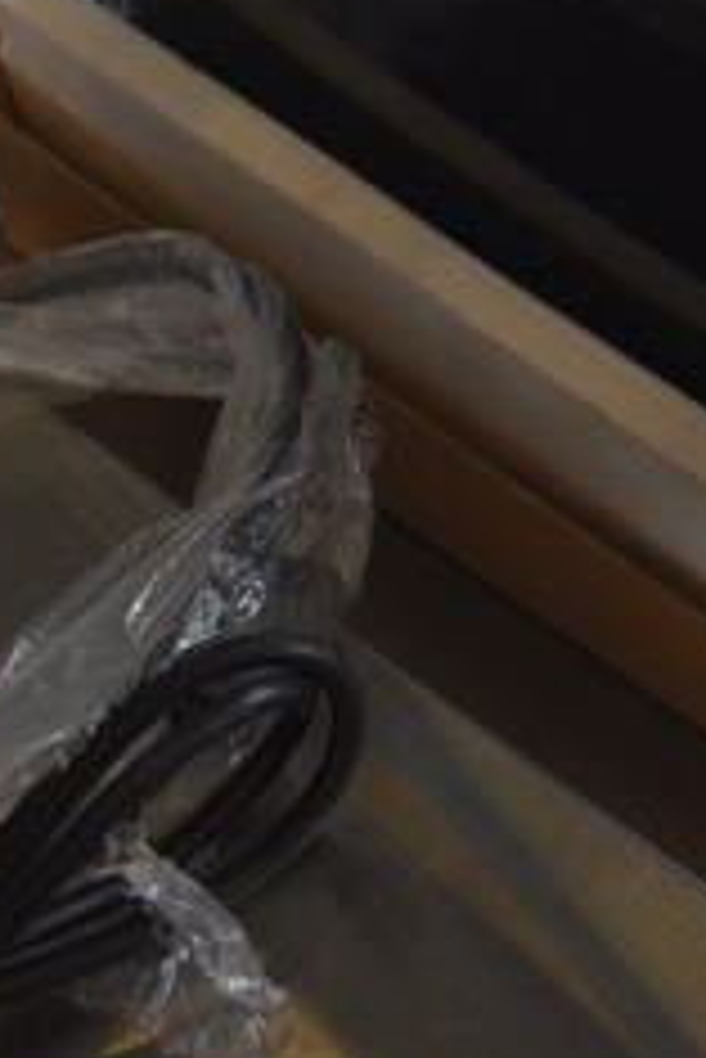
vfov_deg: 17.3
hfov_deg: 12.4
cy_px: -570
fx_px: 3084
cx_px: 1097
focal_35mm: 105
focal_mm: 18
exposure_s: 1/250
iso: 450
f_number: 3.5
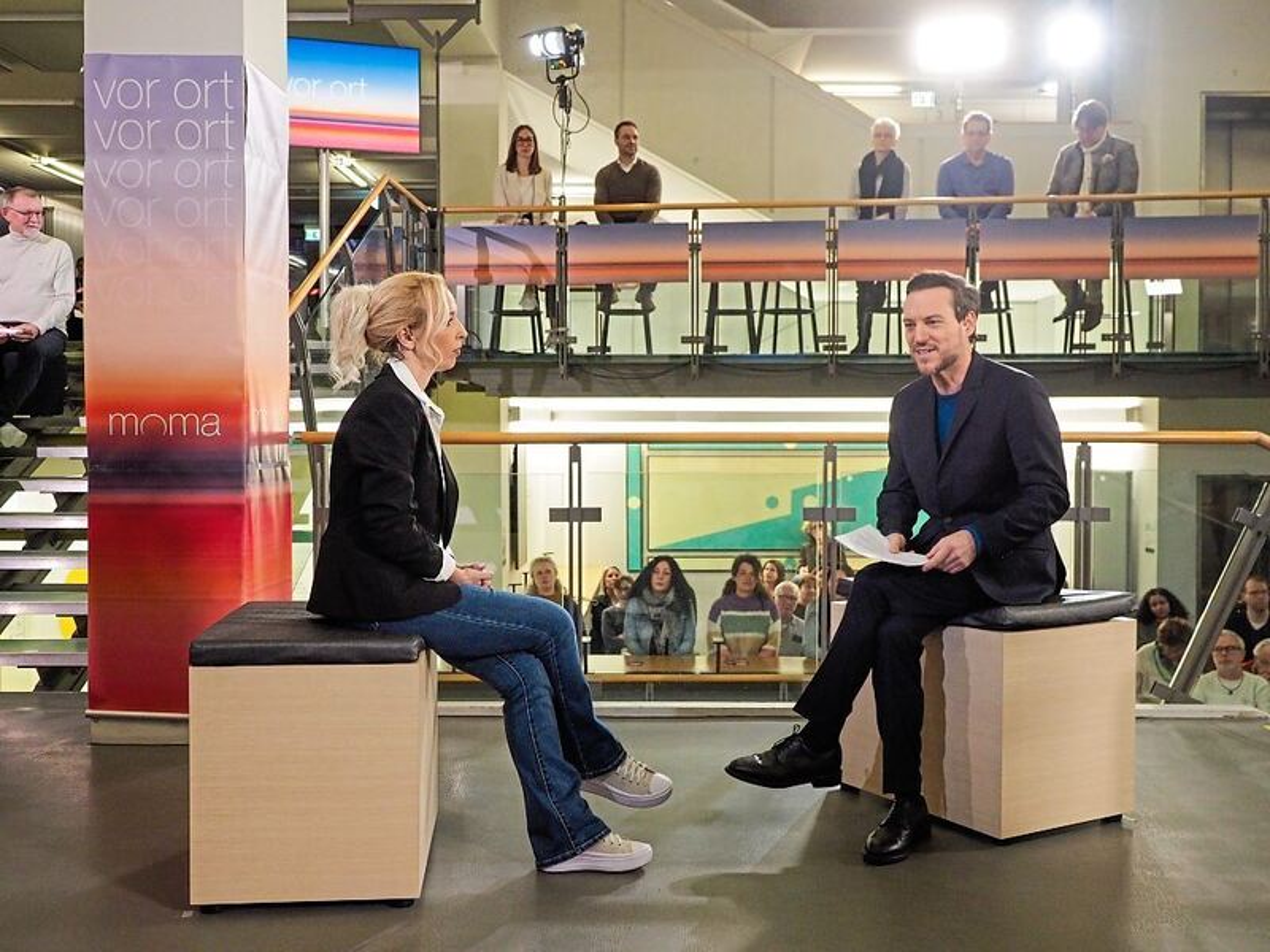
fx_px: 1321
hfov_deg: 51.4
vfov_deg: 39.7
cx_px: 635
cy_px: 476
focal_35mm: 36
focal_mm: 18
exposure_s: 1/125
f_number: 4
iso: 1600
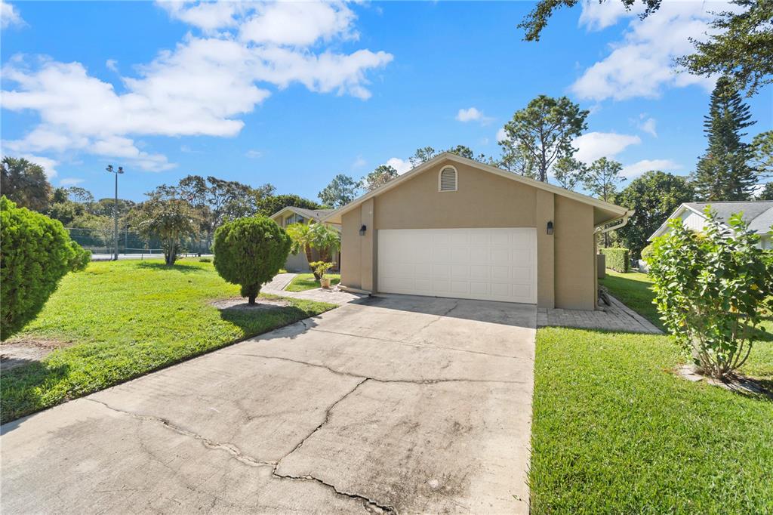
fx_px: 322
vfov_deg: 77.3
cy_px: 258
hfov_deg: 100.4
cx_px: 386
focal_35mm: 15
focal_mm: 10
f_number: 8
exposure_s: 1/80
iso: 100
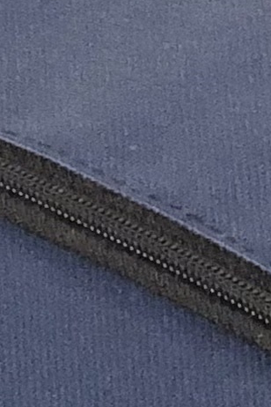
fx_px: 5329
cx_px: 331
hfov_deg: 2.9
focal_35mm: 472
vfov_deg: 4.3
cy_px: 801
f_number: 2.4
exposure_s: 1/15
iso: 160
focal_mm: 6
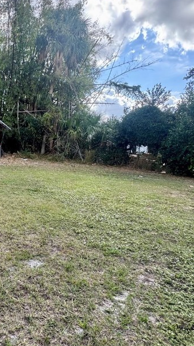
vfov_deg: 71.9
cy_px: 176
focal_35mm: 26
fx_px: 238
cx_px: -15
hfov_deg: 37.7
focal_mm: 2.22
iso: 40
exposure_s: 1/309
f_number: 2.2
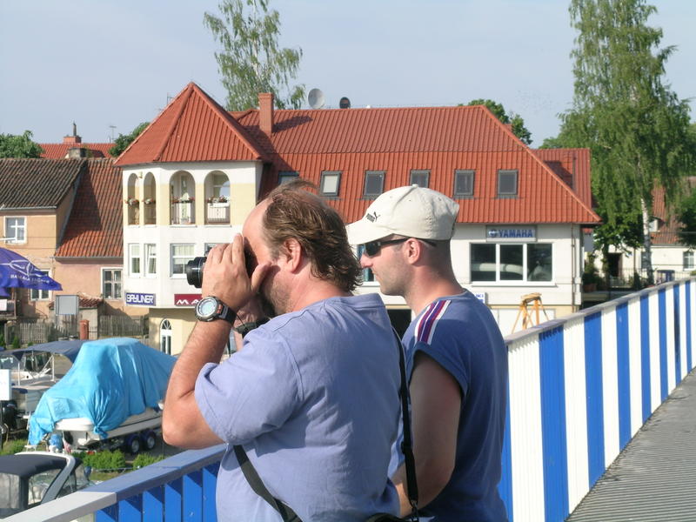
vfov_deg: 16.4
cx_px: 348
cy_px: 261
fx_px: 1810
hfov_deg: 21.8
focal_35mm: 90
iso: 50
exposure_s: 1/161
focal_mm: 18.8
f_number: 7.7
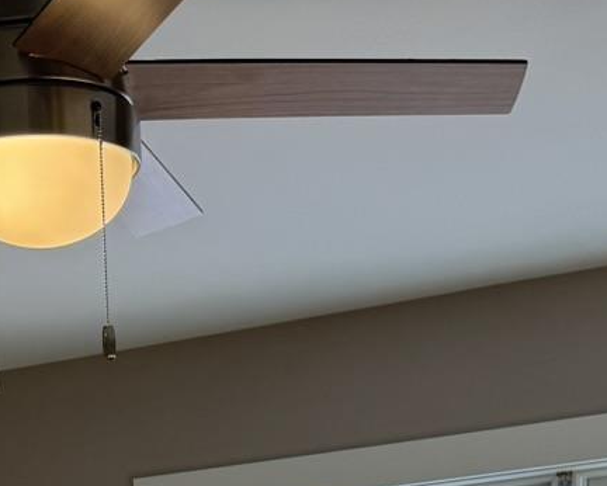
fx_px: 1995
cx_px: 152
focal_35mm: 111
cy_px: 1060
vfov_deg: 11.9
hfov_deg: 17.2
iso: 80
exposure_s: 1/457
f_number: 1.78
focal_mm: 6.76
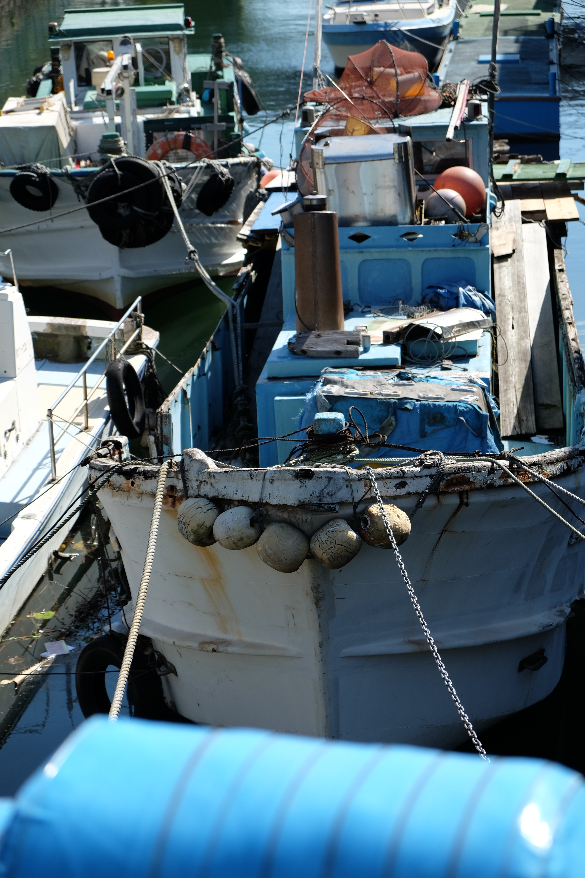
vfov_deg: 24.5
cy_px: 439
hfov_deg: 16.5
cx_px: 292
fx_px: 2023
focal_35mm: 83
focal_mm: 55
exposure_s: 1/1000
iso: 200
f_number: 4
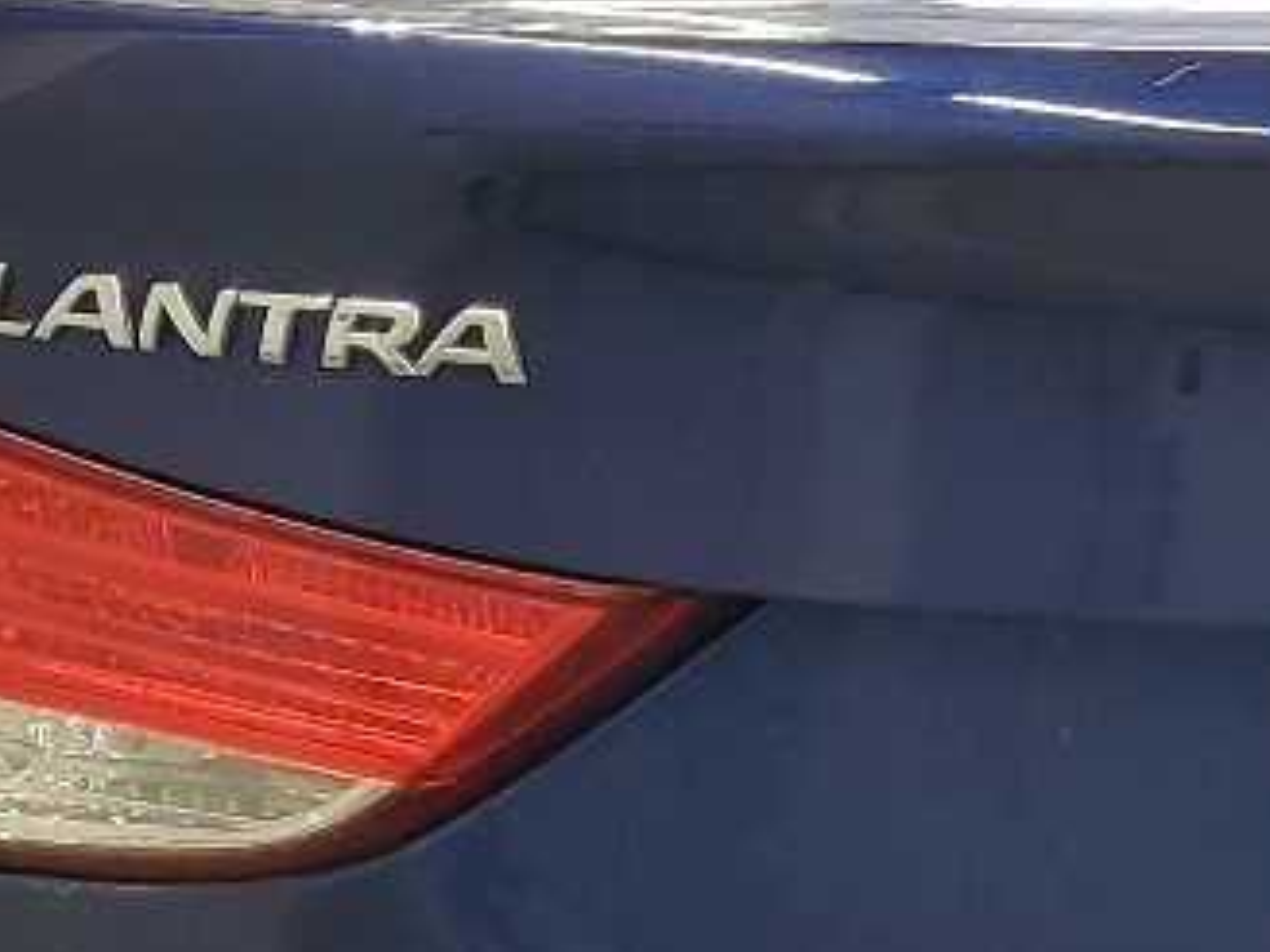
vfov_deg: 11.7
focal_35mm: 127
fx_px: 4659
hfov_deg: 14.4
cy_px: 449
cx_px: 1944
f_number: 1.5
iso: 54
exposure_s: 1/60.2
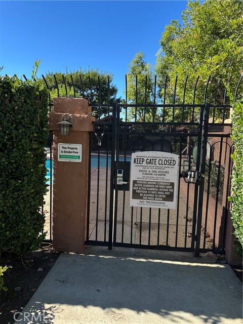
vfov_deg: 71.6
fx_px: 225
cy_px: 162
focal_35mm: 24
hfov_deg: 56.8
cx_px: 122
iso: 80
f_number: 1.78
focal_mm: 6.86
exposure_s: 1/1321
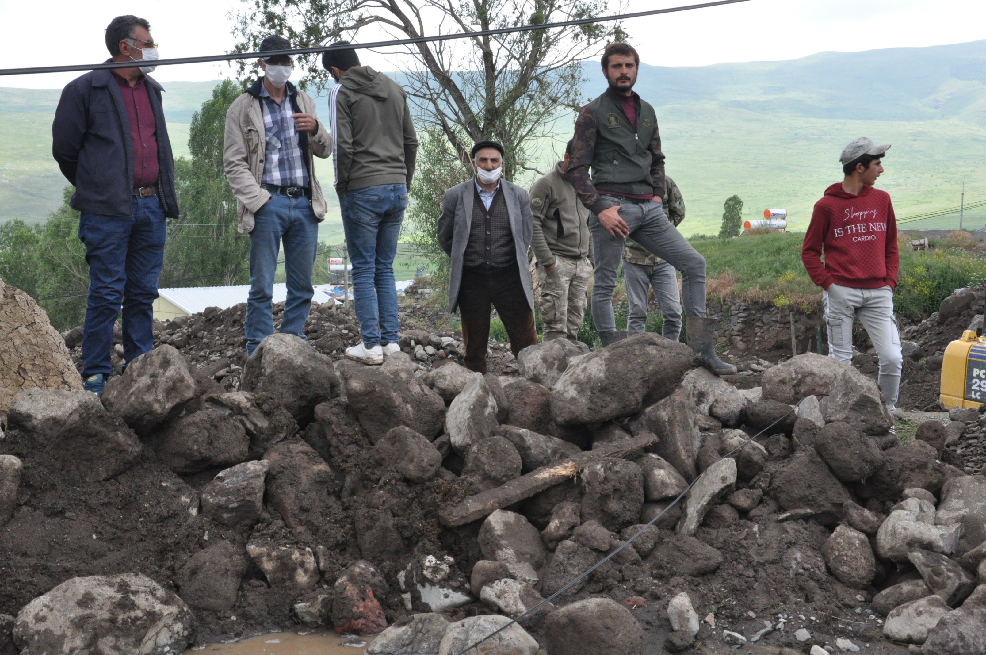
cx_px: 493
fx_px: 1436
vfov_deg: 25.7
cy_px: 328
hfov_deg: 37.9
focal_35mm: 52
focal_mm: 35
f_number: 11
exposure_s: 1/500
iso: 1600
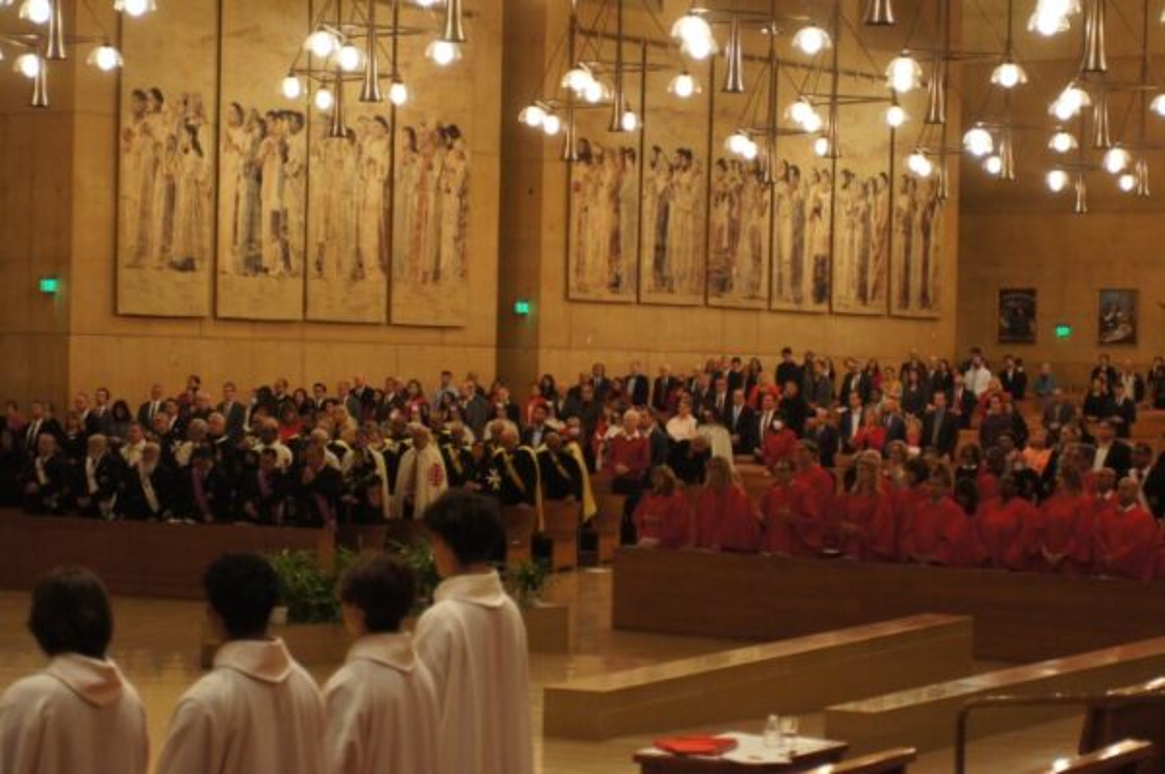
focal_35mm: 90
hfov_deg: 22.6
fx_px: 2910
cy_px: 387
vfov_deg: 15.2
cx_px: 582
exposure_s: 1/40
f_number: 4.5
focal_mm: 60
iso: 1600
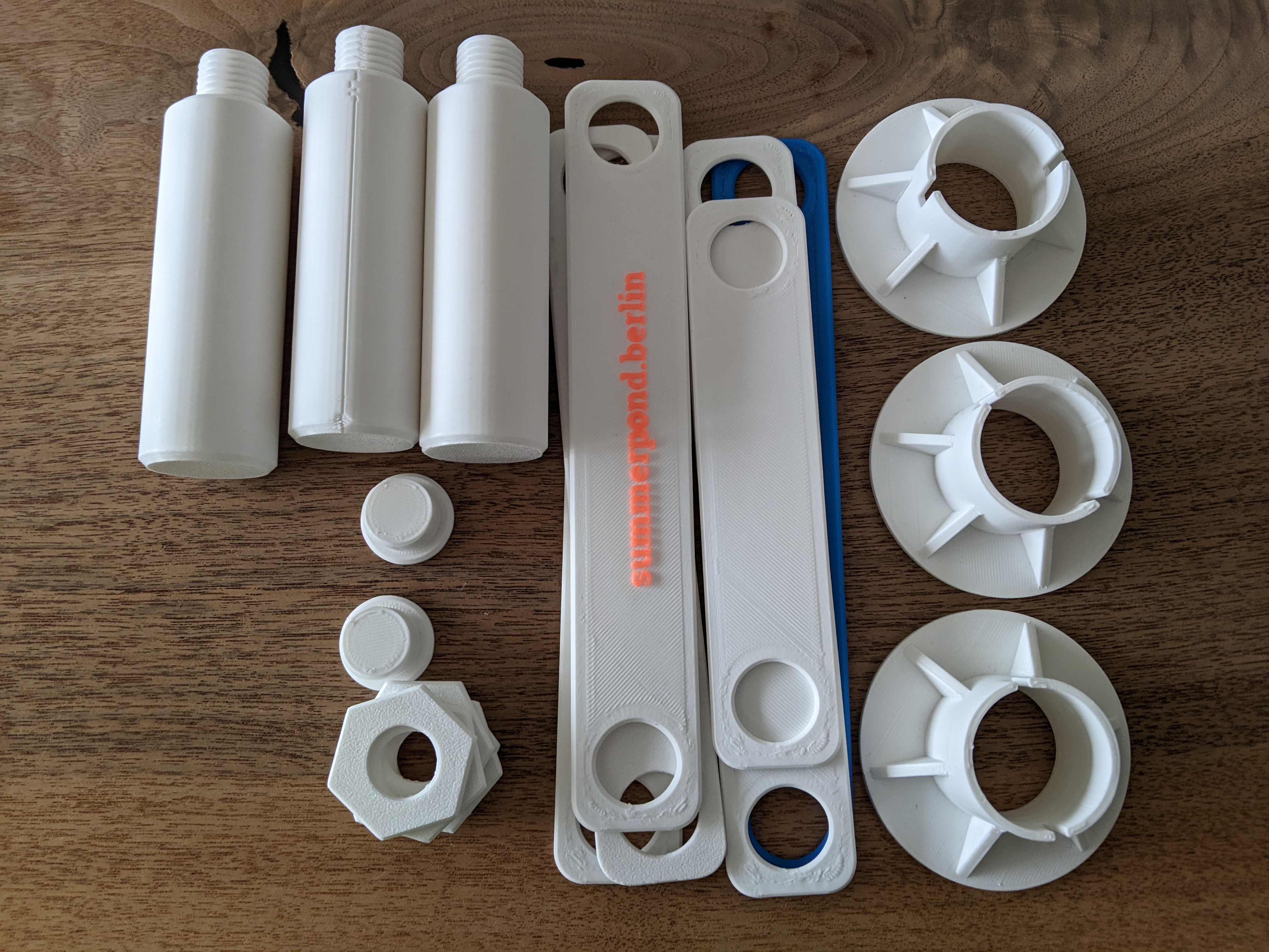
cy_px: 476
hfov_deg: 65.3
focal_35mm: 27
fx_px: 990
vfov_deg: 51.4
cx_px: 634
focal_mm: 4.44
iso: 68
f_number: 1.8
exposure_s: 1/60.3
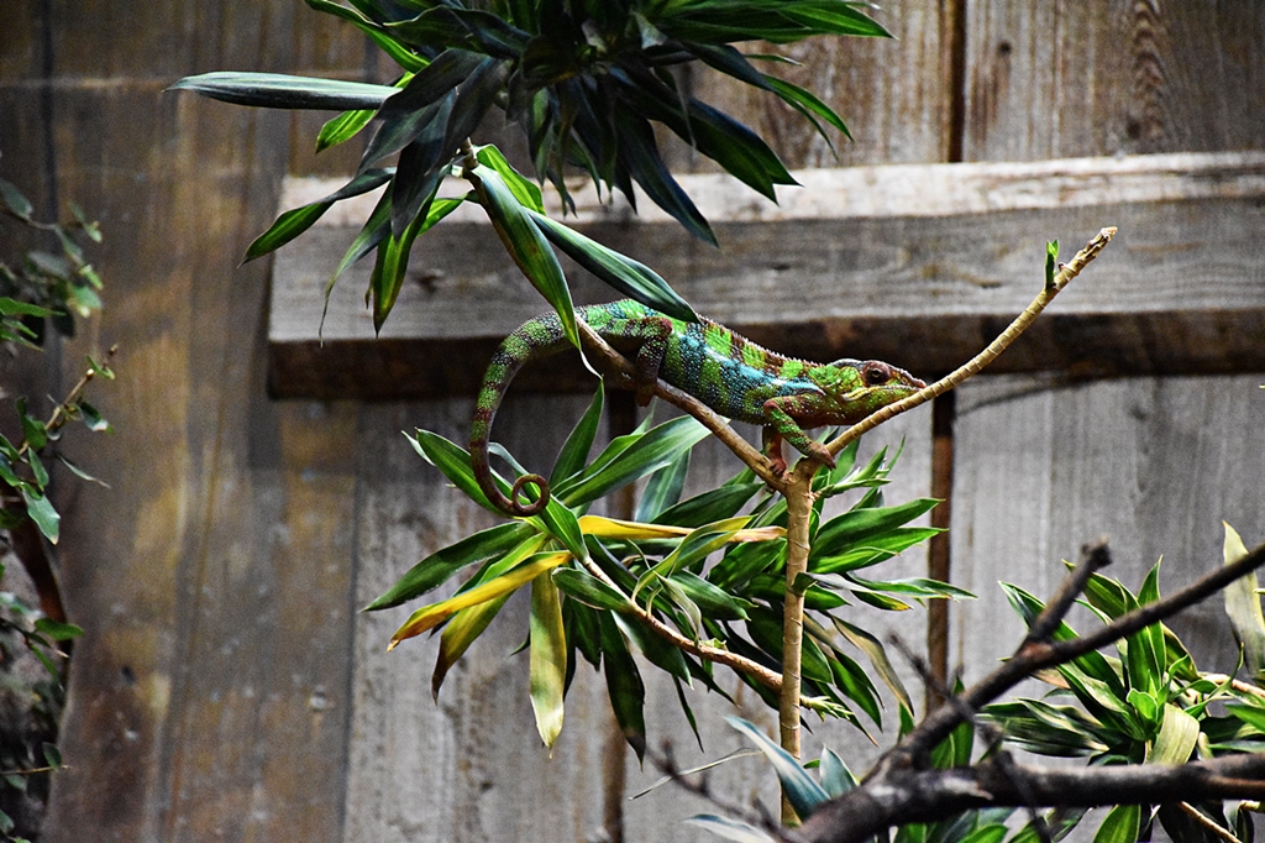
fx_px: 7376
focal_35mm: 210
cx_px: 632
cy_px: 422
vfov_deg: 6.5
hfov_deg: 9.8
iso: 12800
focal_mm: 140
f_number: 5.6
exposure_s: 1/320
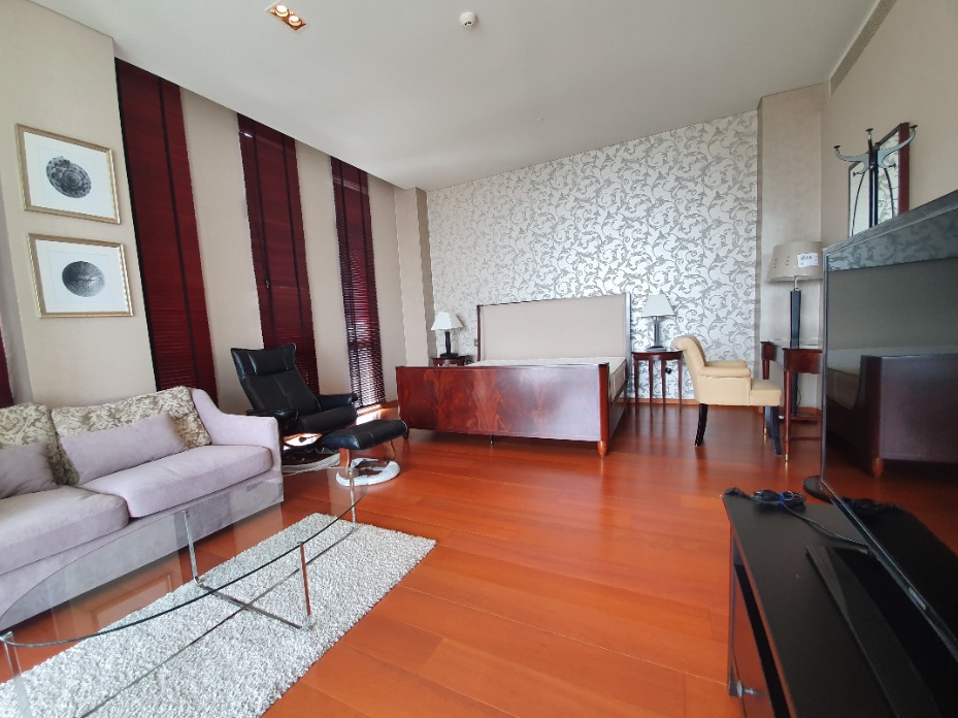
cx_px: 445
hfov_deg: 101.9
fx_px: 387
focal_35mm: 14
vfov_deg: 85.6
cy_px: 370
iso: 80
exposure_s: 1/50
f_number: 2.2
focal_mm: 1.8
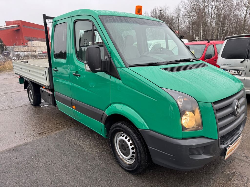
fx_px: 173
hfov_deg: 71.6
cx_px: 125
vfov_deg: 56.8
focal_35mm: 24
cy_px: 94
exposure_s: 1/121
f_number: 1.78
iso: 64
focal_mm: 6.76
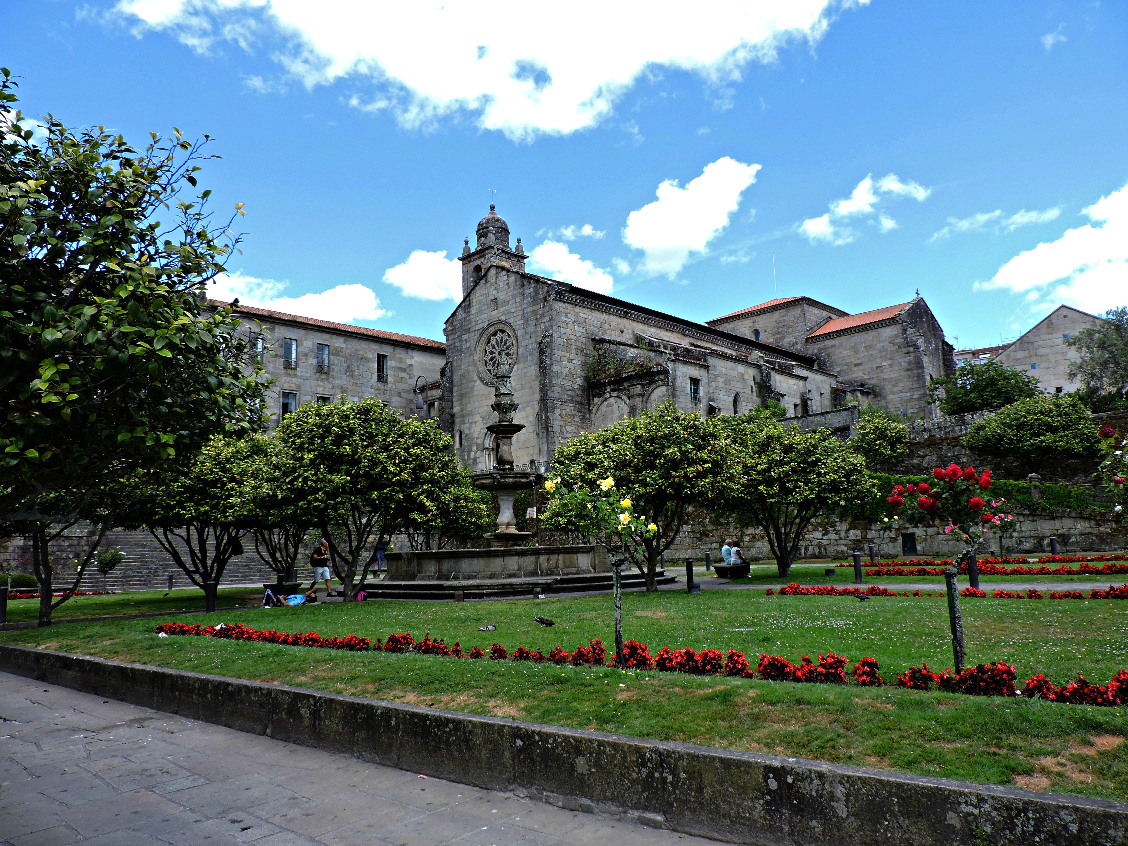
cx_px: 564
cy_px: 423
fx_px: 782
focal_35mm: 24
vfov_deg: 56.8
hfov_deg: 71.6
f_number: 3
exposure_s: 1/500
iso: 100
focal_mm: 4.3
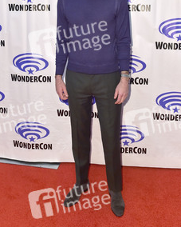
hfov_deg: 36.5
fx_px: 275
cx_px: 93
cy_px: 80
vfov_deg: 44.3
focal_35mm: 41
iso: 320
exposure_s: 1/250
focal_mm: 31
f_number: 4.5
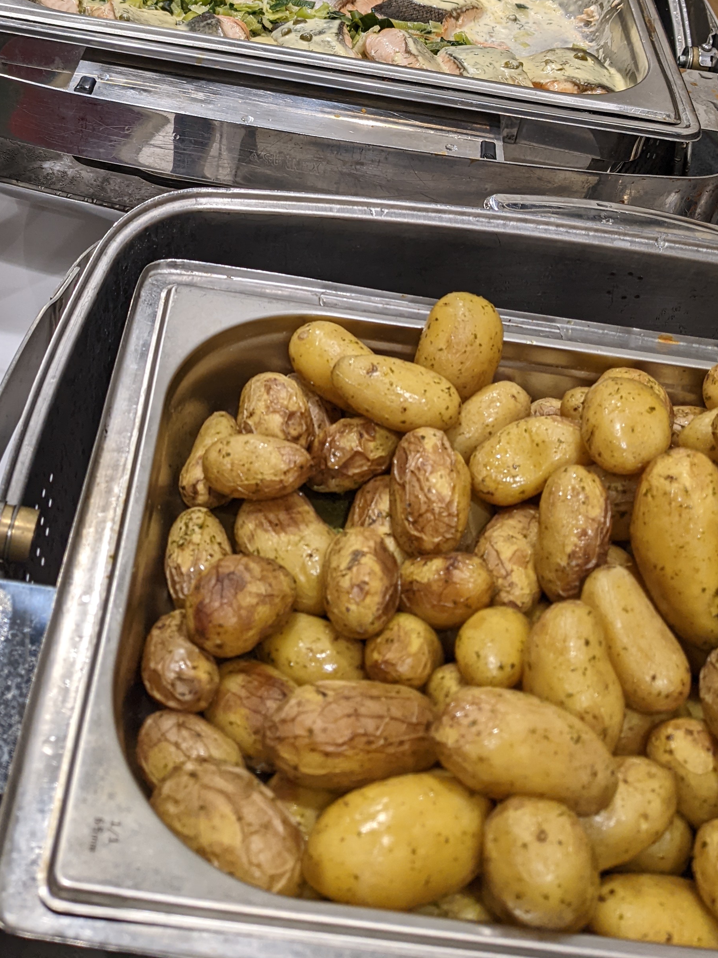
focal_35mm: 45
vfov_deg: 40.4
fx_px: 1245
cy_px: 194
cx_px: 286
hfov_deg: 32.1
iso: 63
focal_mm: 4.38
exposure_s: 1/49.9
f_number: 1.73
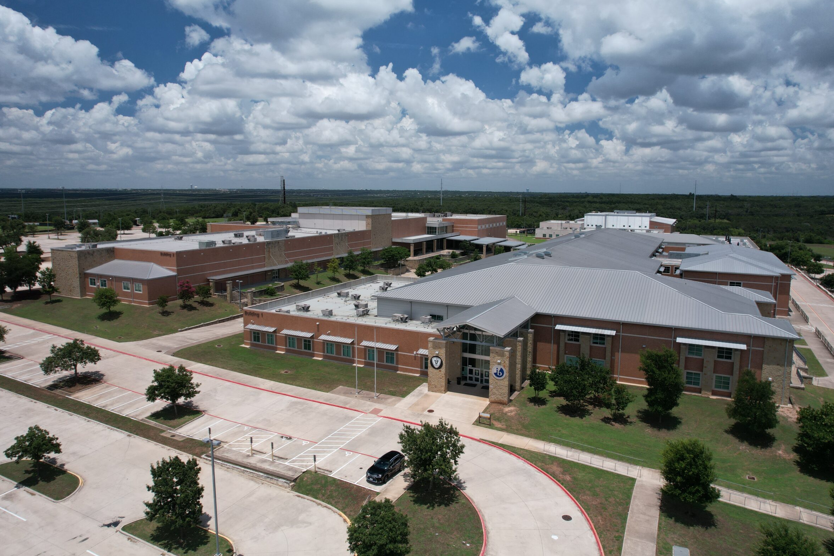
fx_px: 556
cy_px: 262
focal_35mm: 24
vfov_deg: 53.1
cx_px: 414
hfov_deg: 73.7
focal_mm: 8.38
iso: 100
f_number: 2.8
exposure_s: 1/1250
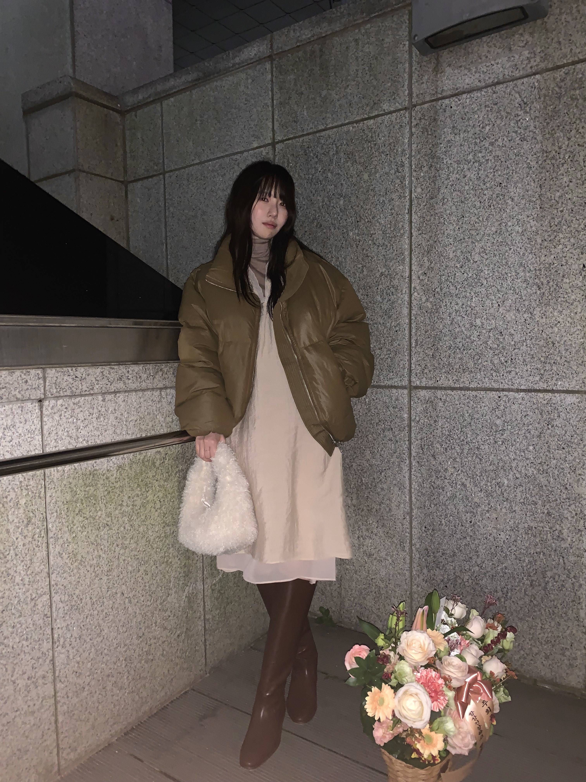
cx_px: 293
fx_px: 587
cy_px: 391
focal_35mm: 26
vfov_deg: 67.3
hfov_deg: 53.1
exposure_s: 1/7
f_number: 1.8
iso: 200
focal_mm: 4.25
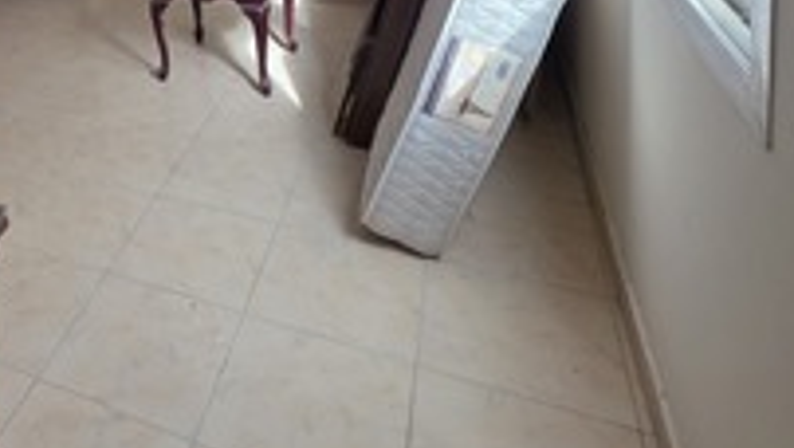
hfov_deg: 51.1
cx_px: 29
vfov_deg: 30.2
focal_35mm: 32
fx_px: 674
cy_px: -116
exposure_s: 1/100
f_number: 1.9
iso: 160
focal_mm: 2.2
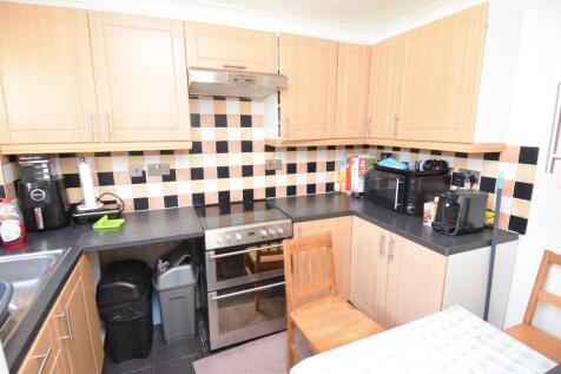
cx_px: 280
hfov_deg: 90.0
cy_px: 187
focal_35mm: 18
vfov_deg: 67.3
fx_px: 280
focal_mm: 12
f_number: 4
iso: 1100
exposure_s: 1/60
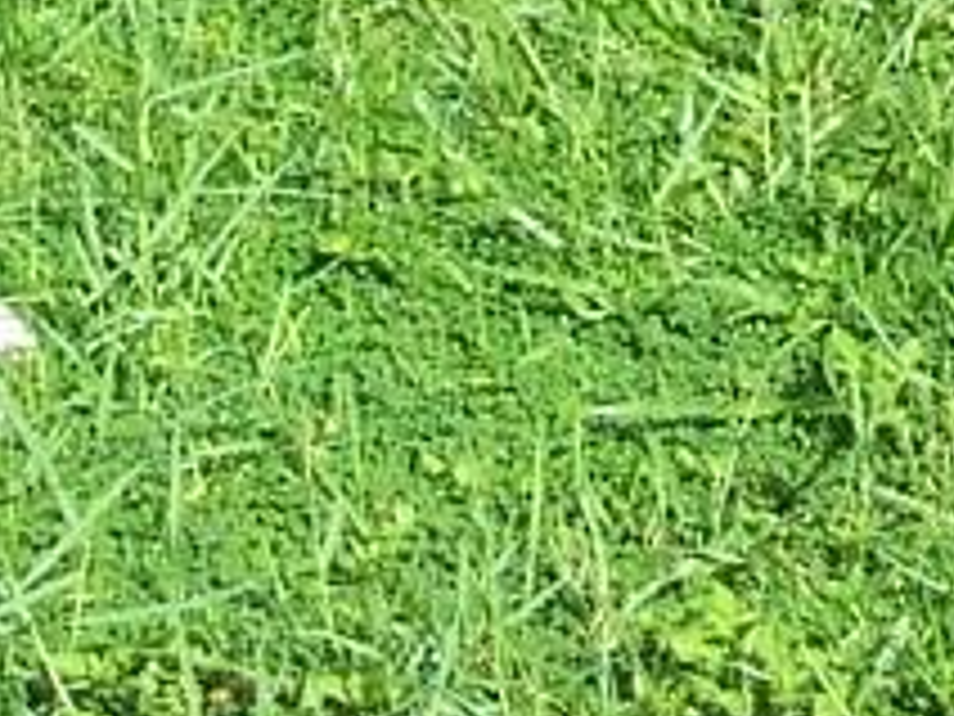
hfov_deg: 9.4
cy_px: -833
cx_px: 819
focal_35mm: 209
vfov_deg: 6.8
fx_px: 5760
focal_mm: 7.8
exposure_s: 1/400
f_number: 2.8
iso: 64
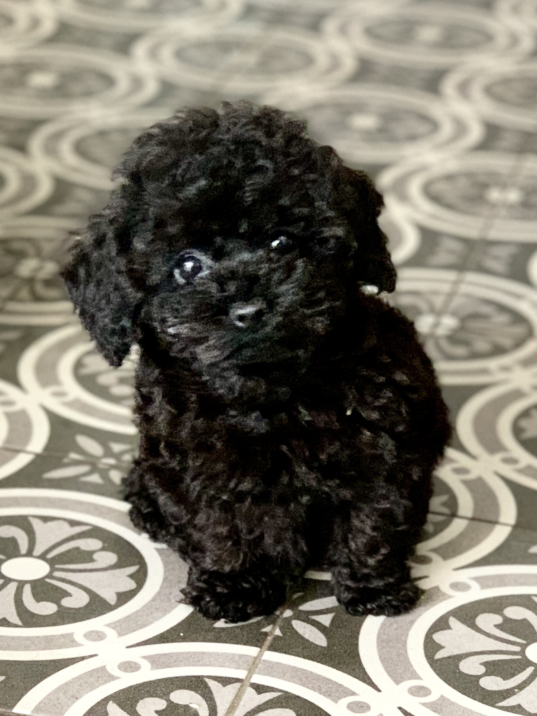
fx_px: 1075
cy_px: 358
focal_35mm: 52
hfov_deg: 28.0
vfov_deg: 36.8
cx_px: 268
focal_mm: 6
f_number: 2.4
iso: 500
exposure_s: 1/30
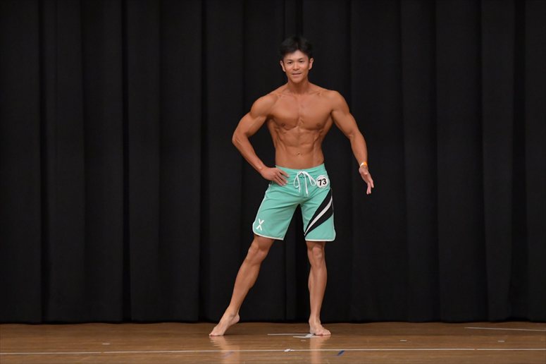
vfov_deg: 5.4
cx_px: 273
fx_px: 3866
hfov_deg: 8.1
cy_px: 182
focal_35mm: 255
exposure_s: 1/400
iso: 6400
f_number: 5.6
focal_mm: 170
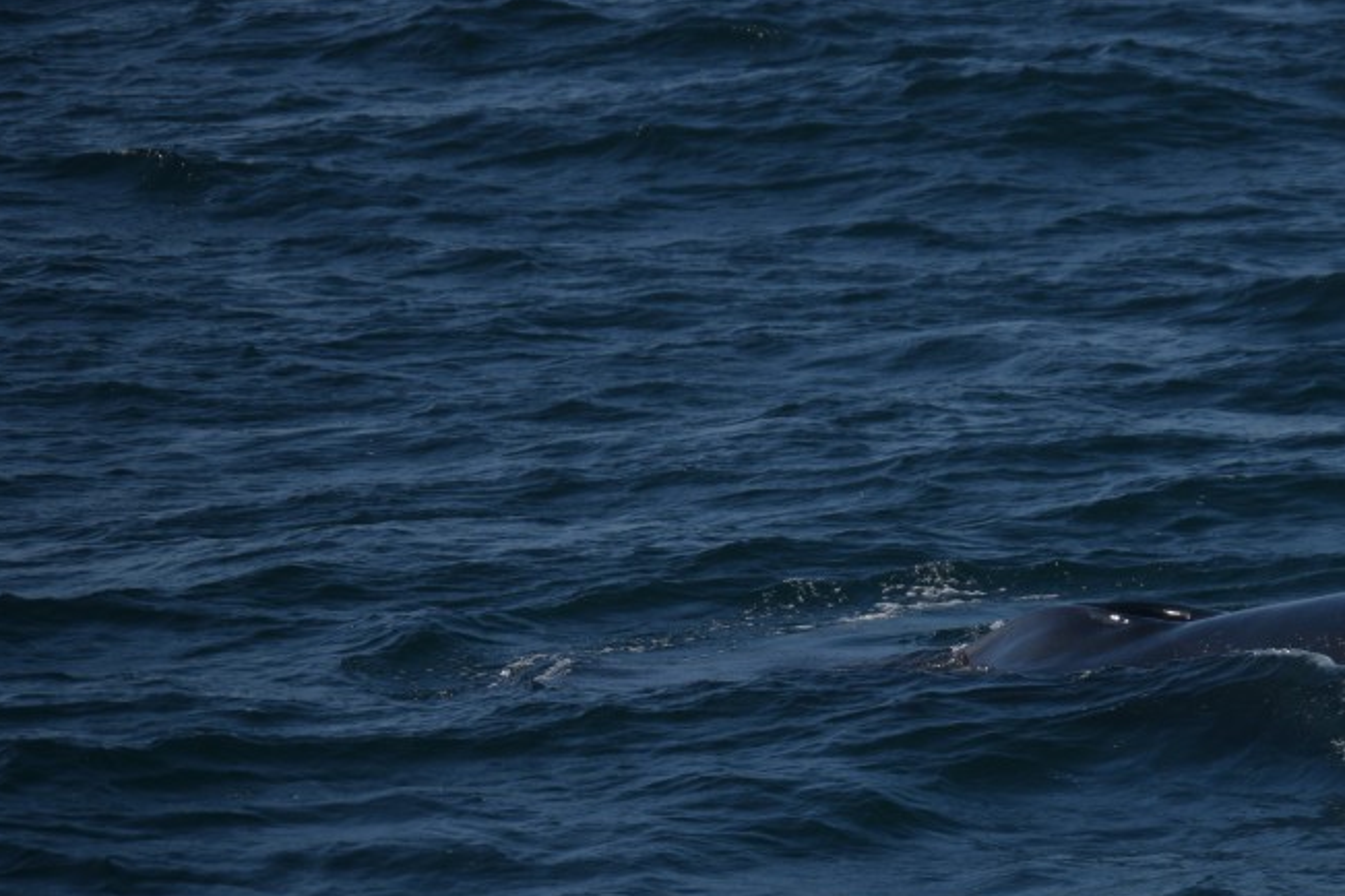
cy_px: 636
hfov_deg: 5.0
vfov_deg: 3.3
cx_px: 973
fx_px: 15348
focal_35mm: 411
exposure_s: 1/4000
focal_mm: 165
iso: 200
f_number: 5.3
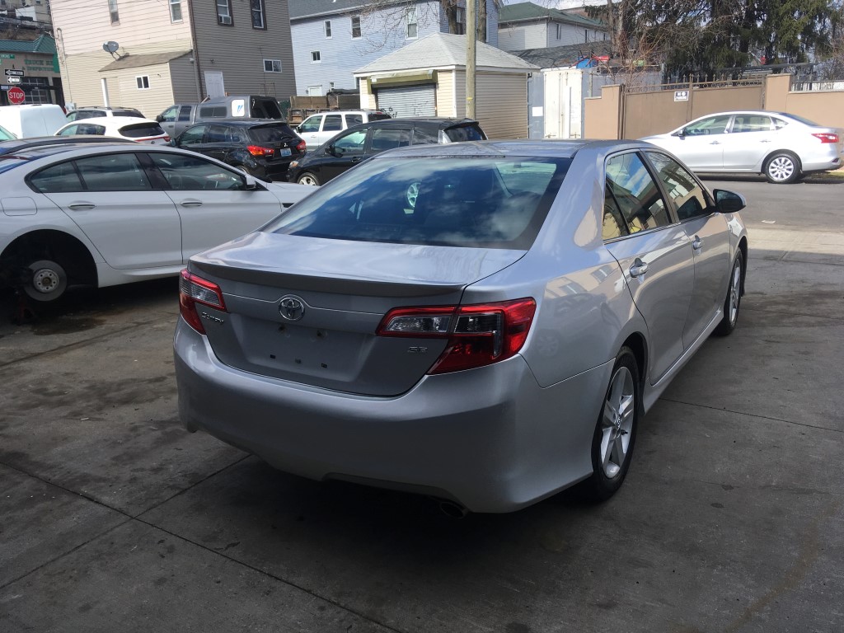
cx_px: 422
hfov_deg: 61.7
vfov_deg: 48.2
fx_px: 707
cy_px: 316
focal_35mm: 29
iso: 25
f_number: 2.2
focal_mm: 4.15
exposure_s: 1/974
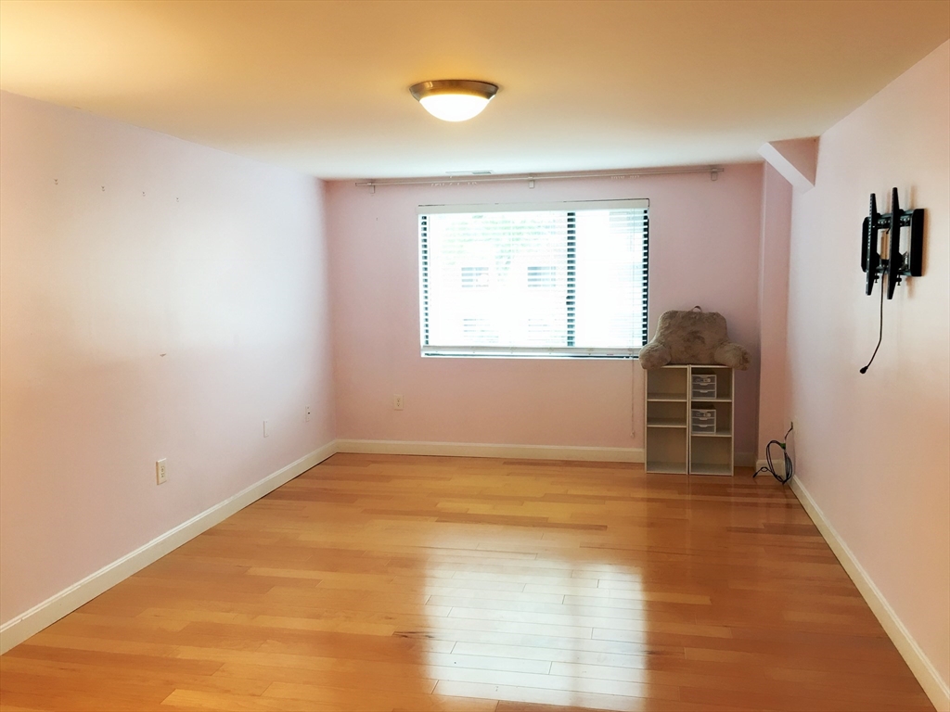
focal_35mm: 29
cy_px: 356
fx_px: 796
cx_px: 475
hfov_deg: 61.7
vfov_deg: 48.2
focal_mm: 4.15
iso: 25
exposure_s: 1/15
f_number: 2.2
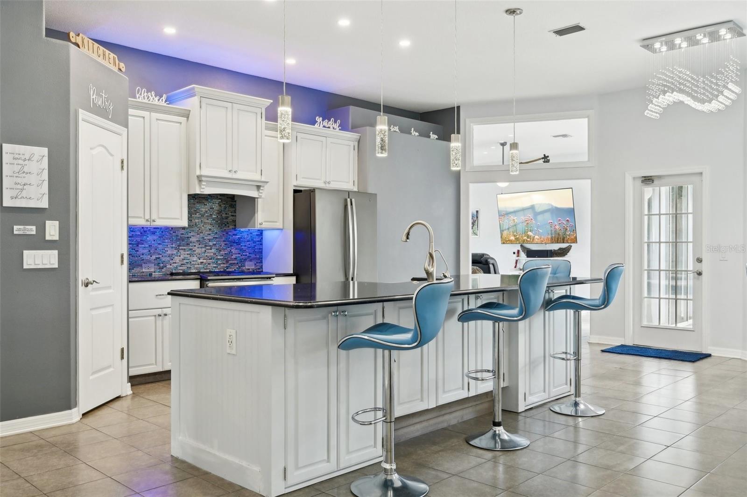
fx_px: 622
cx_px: 374
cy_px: 248
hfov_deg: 62.0
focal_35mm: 30
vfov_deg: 43.5
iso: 400
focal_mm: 30
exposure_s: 1/20
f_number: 8
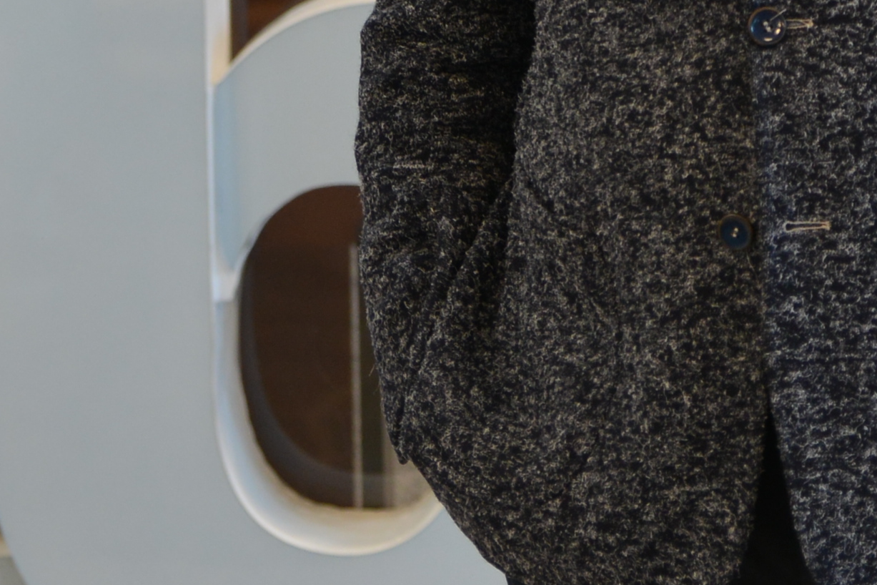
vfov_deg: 6.0
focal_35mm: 225
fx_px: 5481
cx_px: 549
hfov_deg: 9.1
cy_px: -413
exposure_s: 1/80
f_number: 2.8
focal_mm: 50
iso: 640
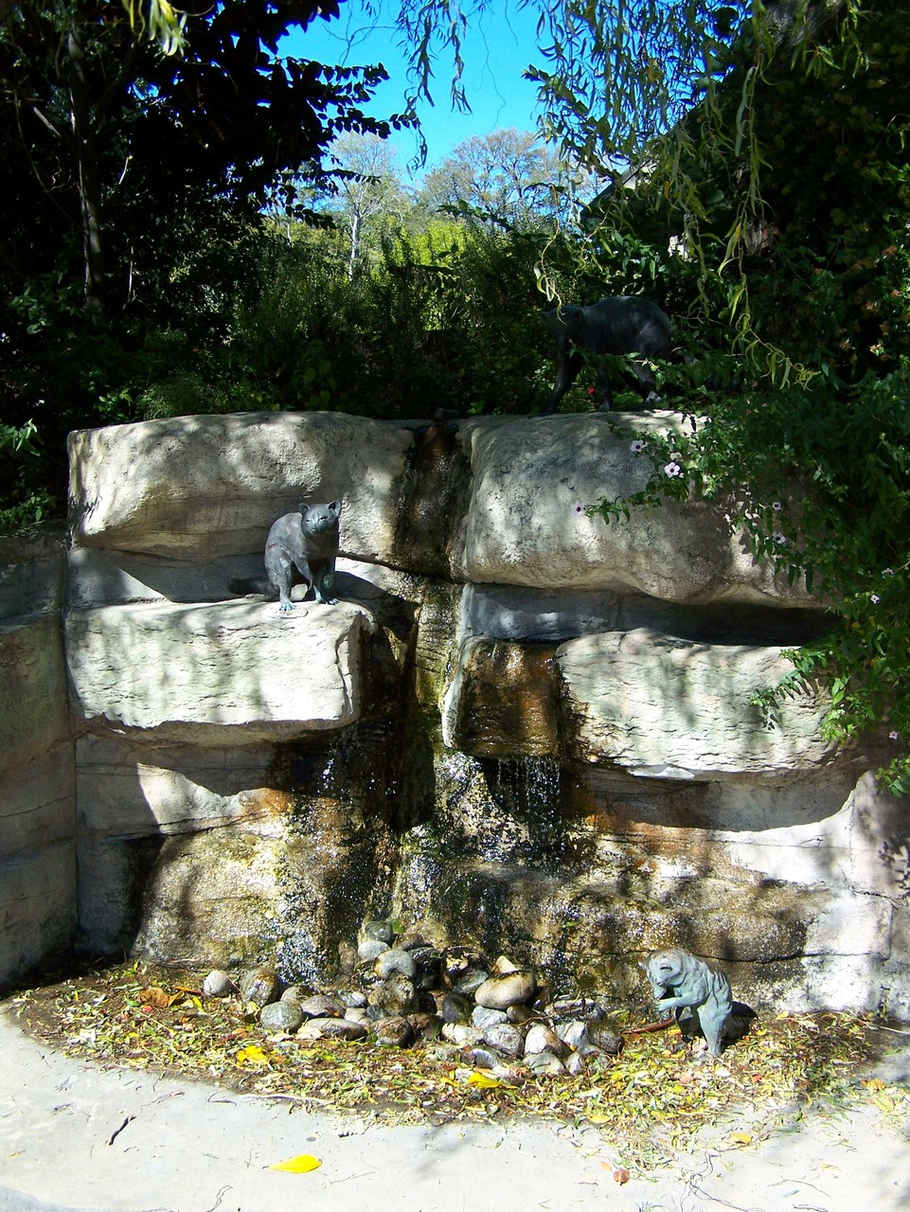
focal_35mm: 38
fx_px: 1331
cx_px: 455
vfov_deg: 49.0
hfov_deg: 37.7
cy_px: 606
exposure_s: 1/800
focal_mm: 6.3
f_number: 2.8
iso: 100
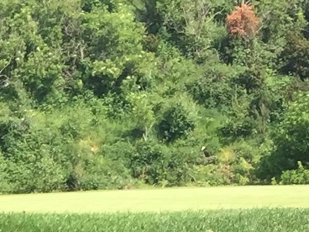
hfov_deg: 9.4
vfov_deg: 6.7
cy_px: 686
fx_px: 1794
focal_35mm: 201
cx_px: -256
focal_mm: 4.15
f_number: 2.2
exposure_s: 1/824
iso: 32
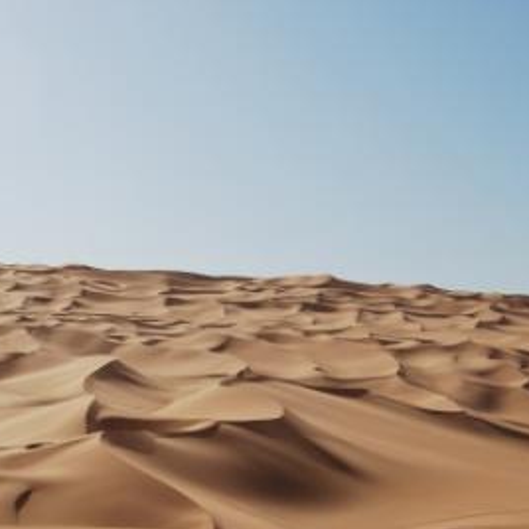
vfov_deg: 23.1
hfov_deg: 22.9
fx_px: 1292
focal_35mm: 75
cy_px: 292
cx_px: 126
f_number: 10
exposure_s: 1/400
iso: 100
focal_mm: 35
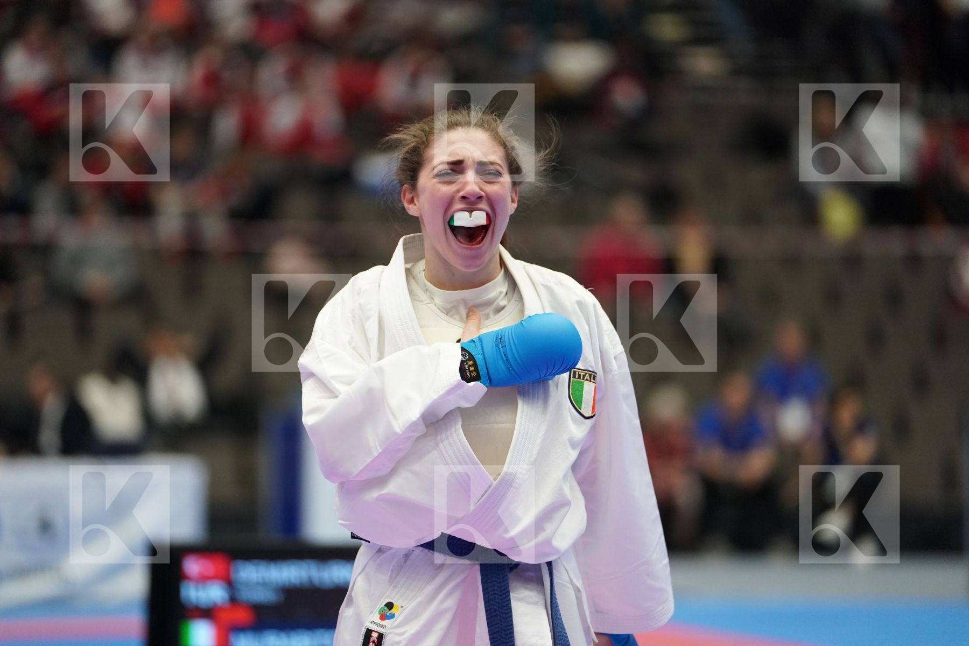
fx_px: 4818
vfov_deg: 7.7
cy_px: 323
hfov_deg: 11.5
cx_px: 484
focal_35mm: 179
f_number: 2.8
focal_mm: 179
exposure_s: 1/1000
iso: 3200
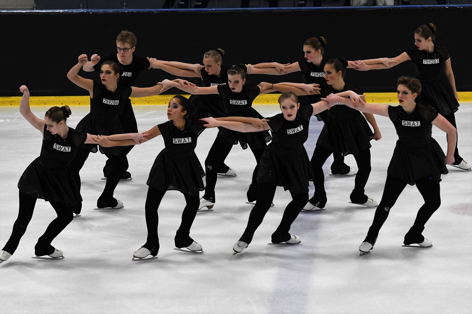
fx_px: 2163
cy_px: 157
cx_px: 236
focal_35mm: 165
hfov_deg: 12.5
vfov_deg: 8.3
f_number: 2.8
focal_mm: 110
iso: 2000
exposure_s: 1/1000
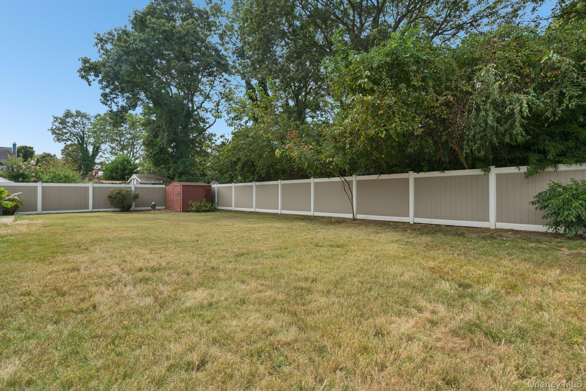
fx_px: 260
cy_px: 196
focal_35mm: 16
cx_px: 293
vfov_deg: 73.7
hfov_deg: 96.7
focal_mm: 16
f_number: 9
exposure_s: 1/125
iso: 125
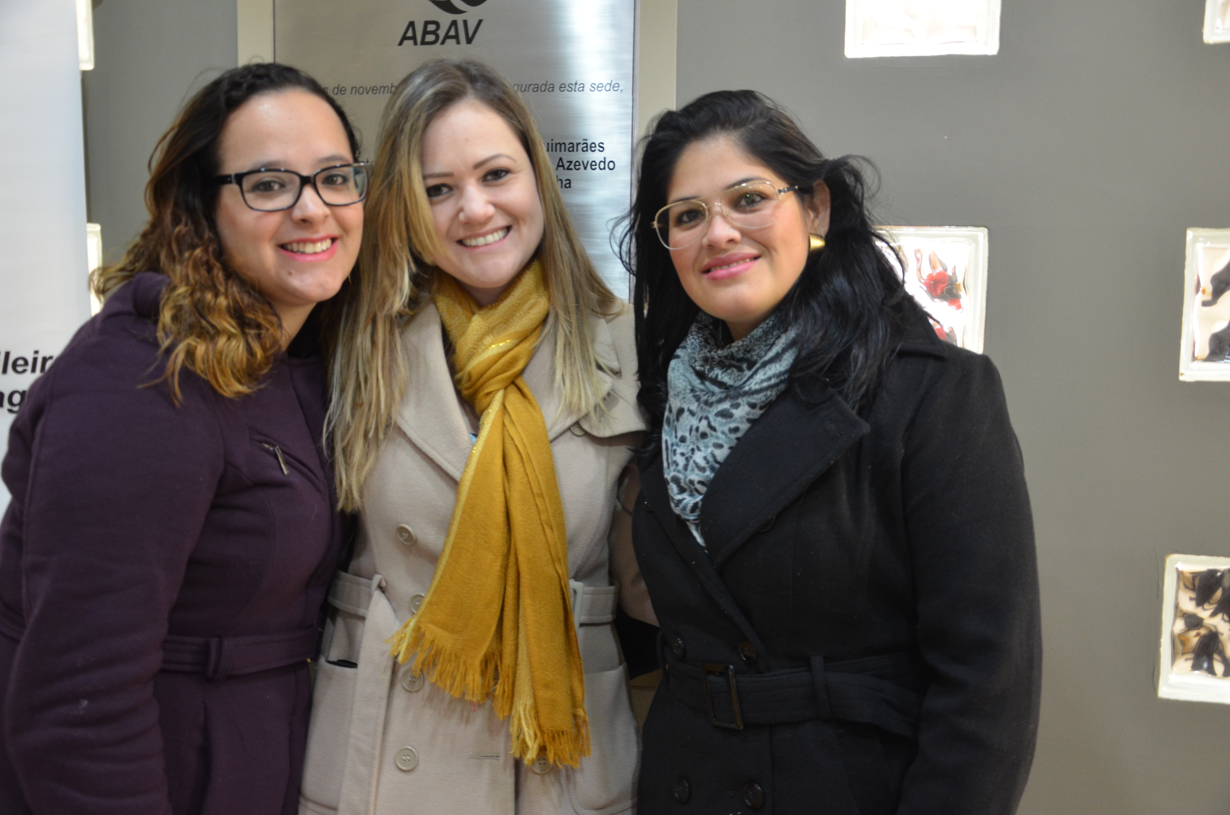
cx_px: 615
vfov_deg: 36.7
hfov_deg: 53.2
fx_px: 1227
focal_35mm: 36
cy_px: 408
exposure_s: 1/8
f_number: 3.8
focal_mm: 24
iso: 1000
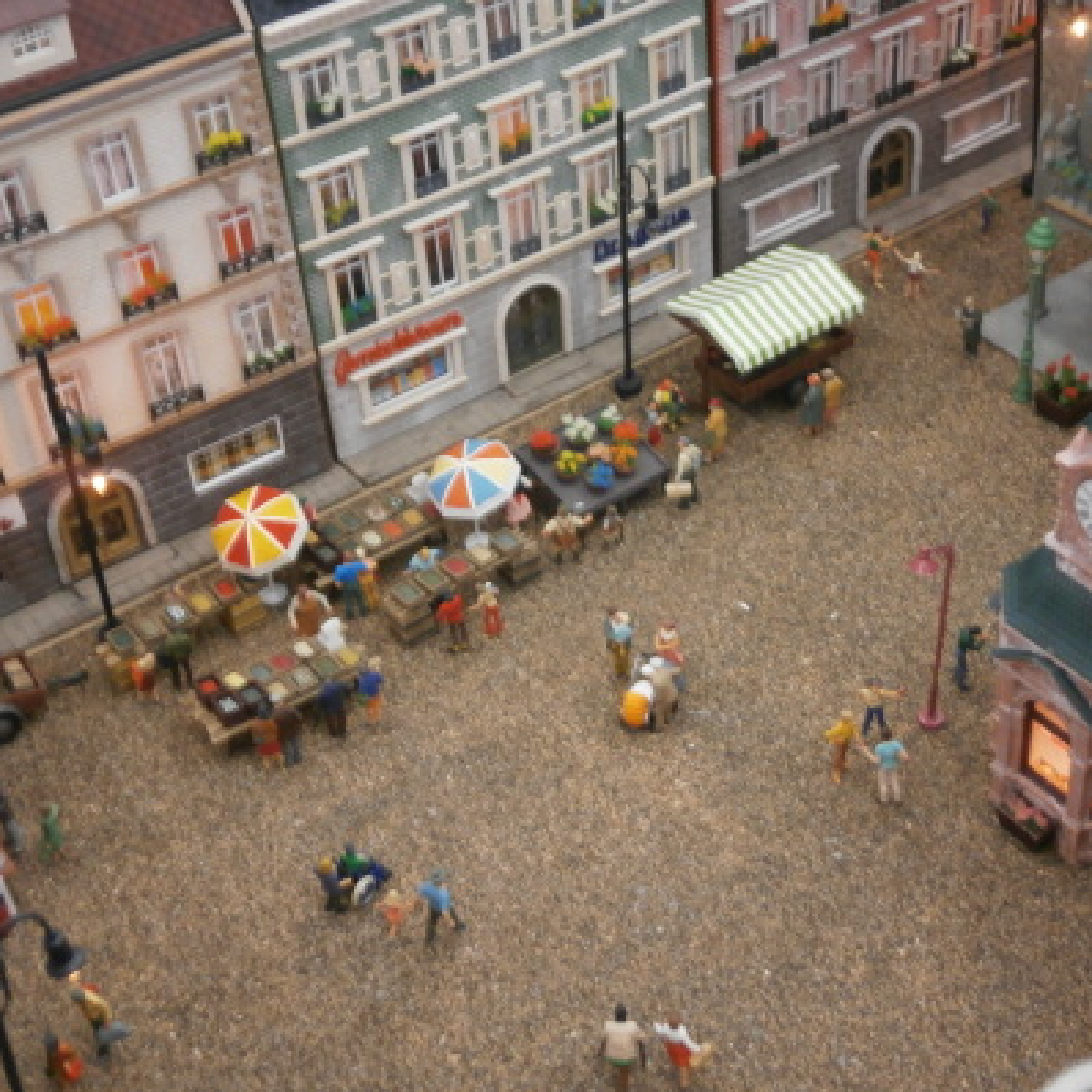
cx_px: 637
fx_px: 1999
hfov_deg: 30.5
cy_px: 543
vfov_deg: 30.6
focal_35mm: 56
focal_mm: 8.3
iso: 200
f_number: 3.4
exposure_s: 1/6
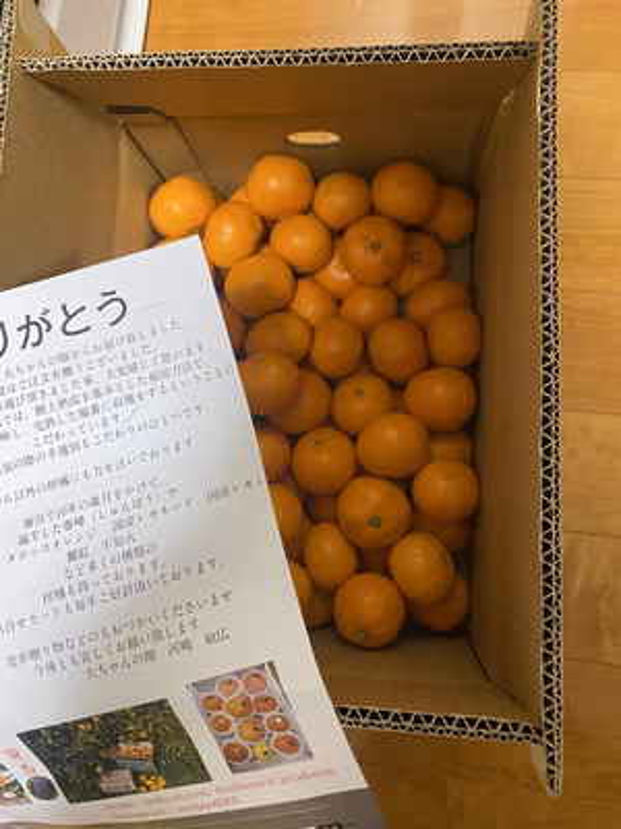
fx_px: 622
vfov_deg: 67.3
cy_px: 414
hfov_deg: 53.1
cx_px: 310
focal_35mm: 26
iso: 400
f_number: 1.8
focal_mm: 4.25
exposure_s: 1/60
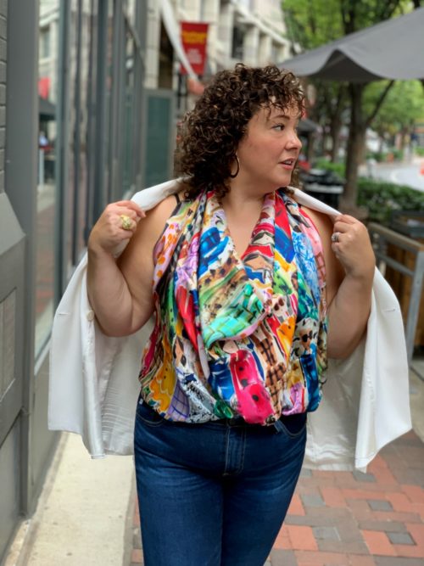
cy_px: 283
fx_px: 850
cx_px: 212
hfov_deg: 28.0
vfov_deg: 36.8
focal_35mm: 52
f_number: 2.4
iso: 64
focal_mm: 6
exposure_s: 1/122
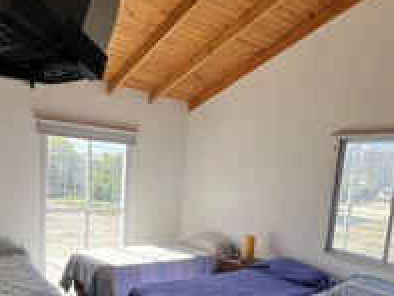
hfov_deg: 61.6
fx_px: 330
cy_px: 226
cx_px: 182
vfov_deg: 46.3
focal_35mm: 29
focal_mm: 1.57
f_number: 1.8
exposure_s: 1/350
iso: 32
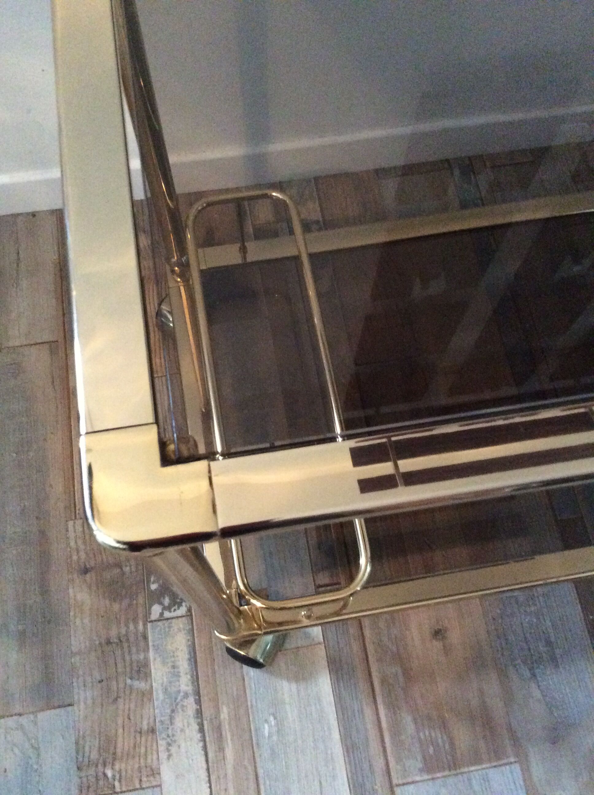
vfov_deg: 56.9
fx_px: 734
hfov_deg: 44.1
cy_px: 398
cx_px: 297
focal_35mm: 32
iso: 500
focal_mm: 3.3
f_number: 2.4
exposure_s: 1/17
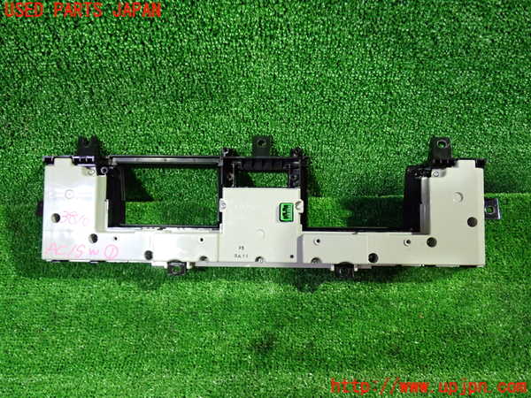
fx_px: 460
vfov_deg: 46.8
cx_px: 266
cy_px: 199
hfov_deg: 60.0
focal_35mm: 30
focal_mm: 5.4
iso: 800
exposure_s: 1/30
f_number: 2.3
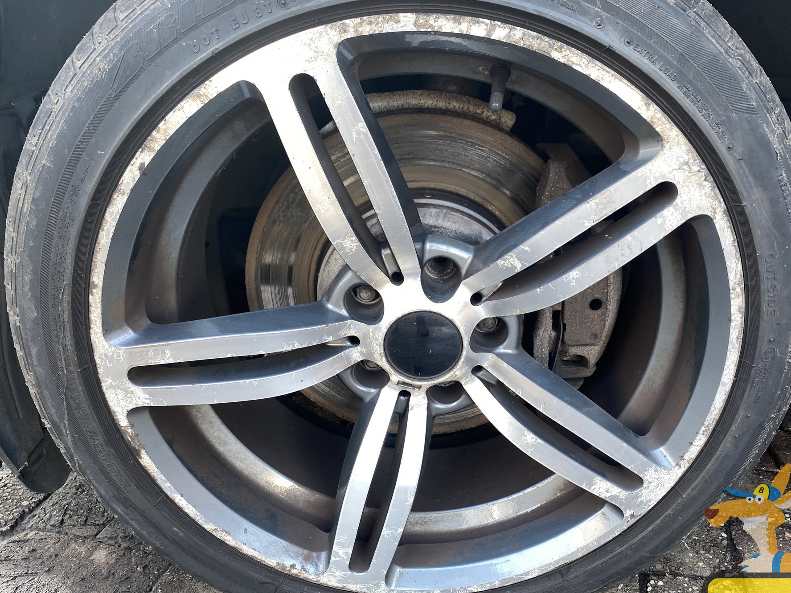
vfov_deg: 46.7
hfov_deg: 59.8
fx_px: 685
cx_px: 440
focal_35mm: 30
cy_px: 334
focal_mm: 4.25
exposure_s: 1/121
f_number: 1.8
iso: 100
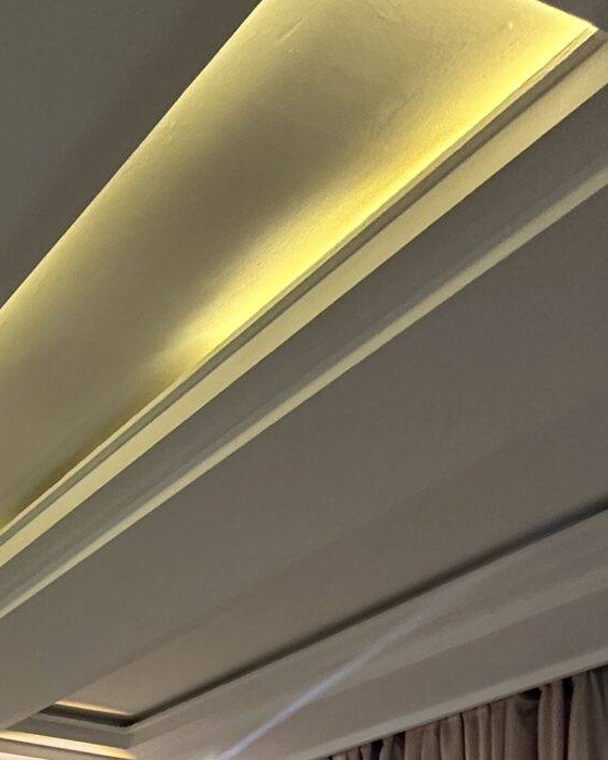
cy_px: 963
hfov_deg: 24.0
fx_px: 1125
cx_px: -299
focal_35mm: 50
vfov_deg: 30.3
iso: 200
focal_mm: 2.22
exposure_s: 1/50
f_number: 2.2
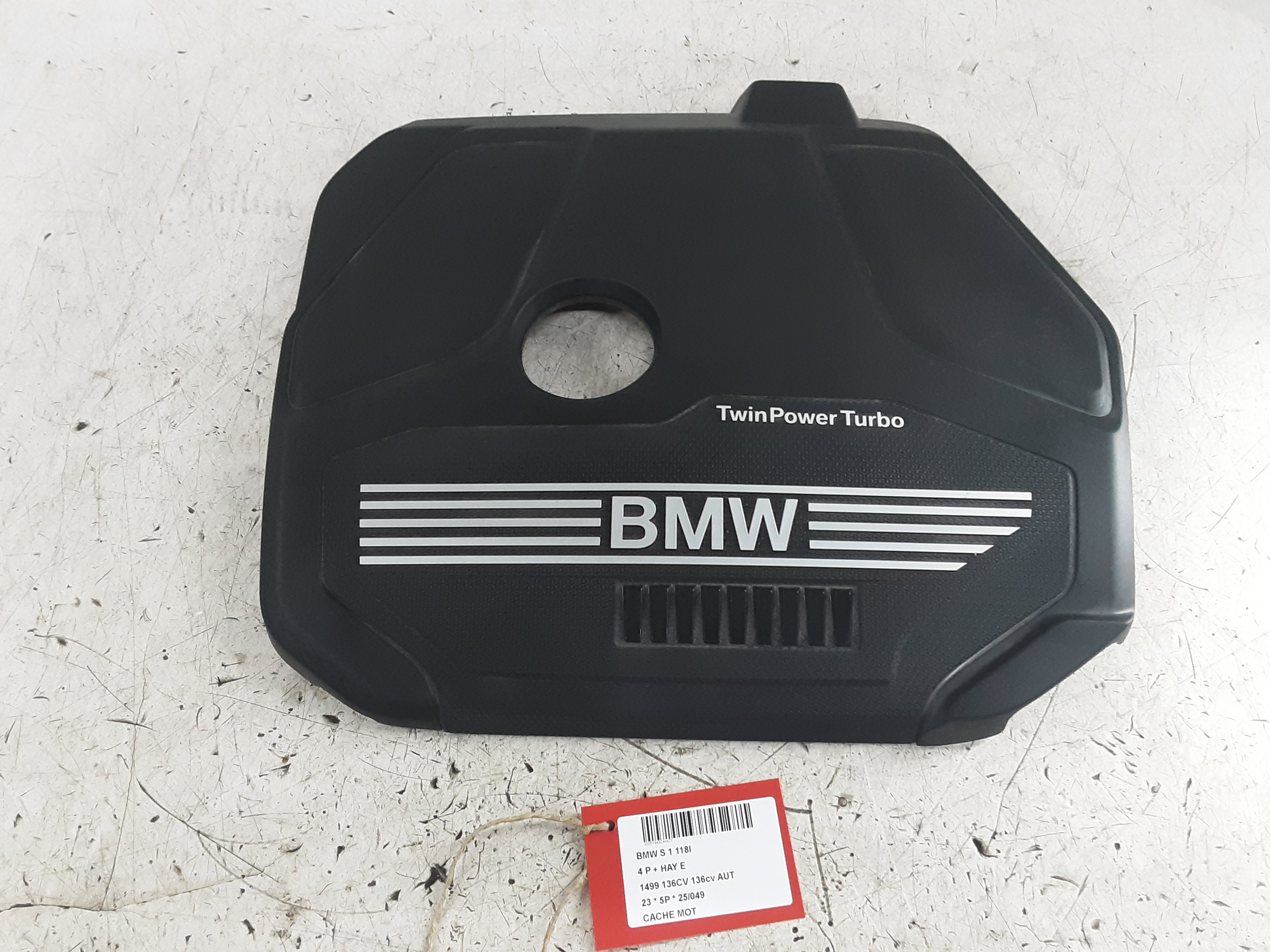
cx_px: 675
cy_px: 495
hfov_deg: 61.6
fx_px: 1064
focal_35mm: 29
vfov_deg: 48.2
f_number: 1.9
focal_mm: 2.91
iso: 160
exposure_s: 1/33
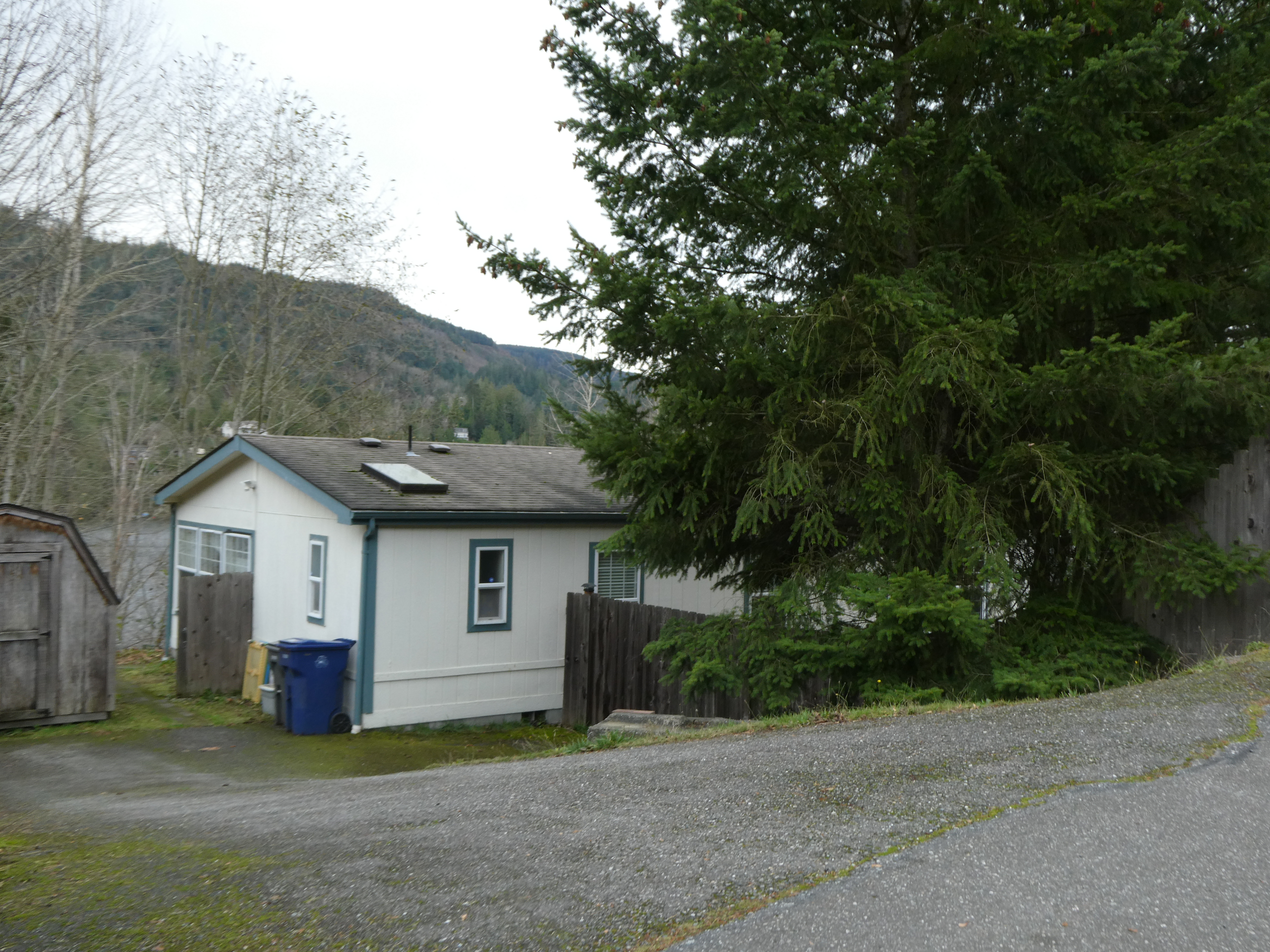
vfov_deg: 42.9
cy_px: 476
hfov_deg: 55.4
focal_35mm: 33
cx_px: 635
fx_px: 1211
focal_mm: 5.8
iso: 100
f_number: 3.6
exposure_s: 1/80
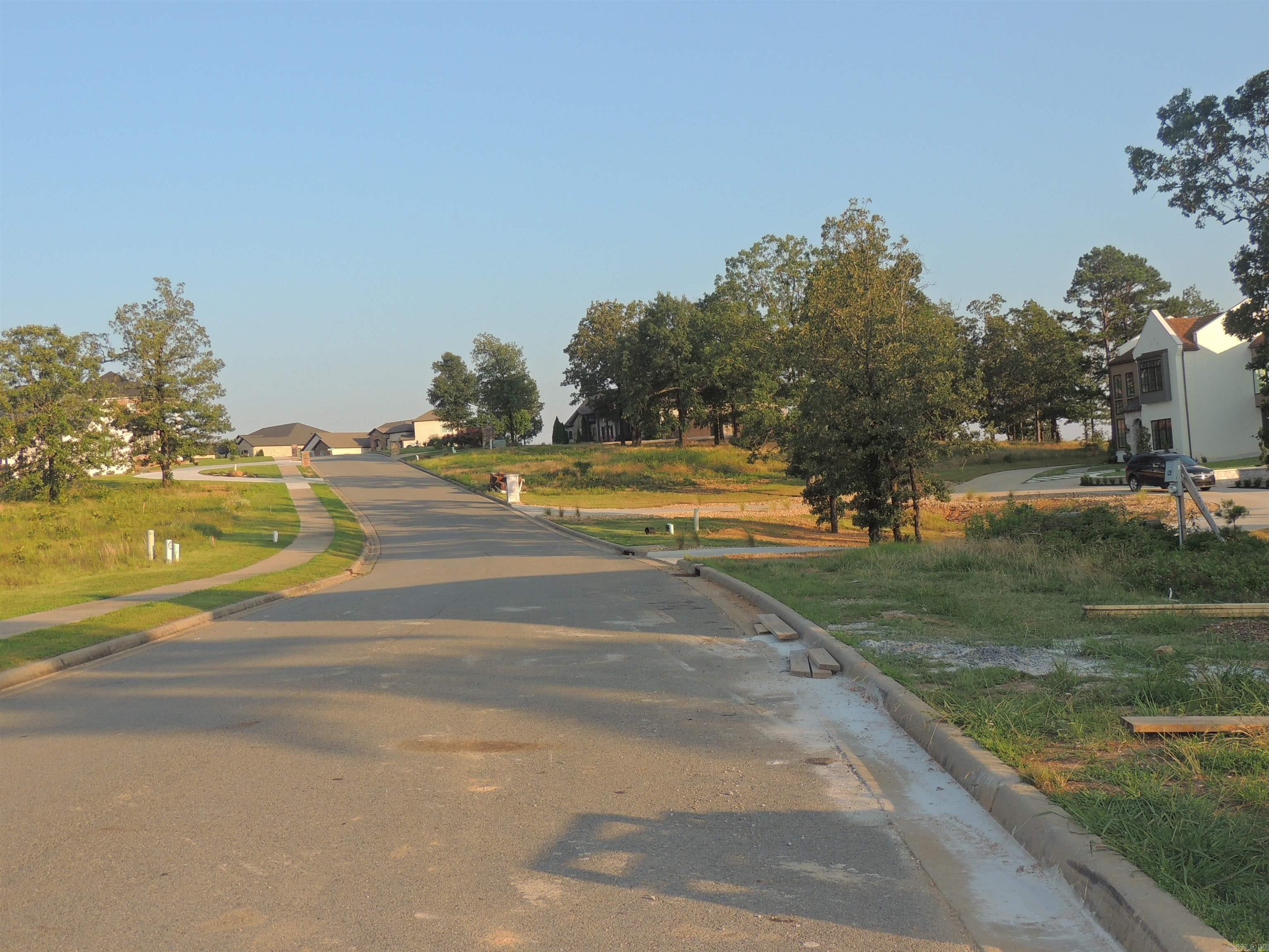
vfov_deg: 36.0
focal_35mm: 40
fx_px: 1466
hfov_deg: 46.8
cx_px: 634
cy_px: 476
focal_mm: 7.1
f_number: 3.3
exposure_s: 1/400
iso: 100
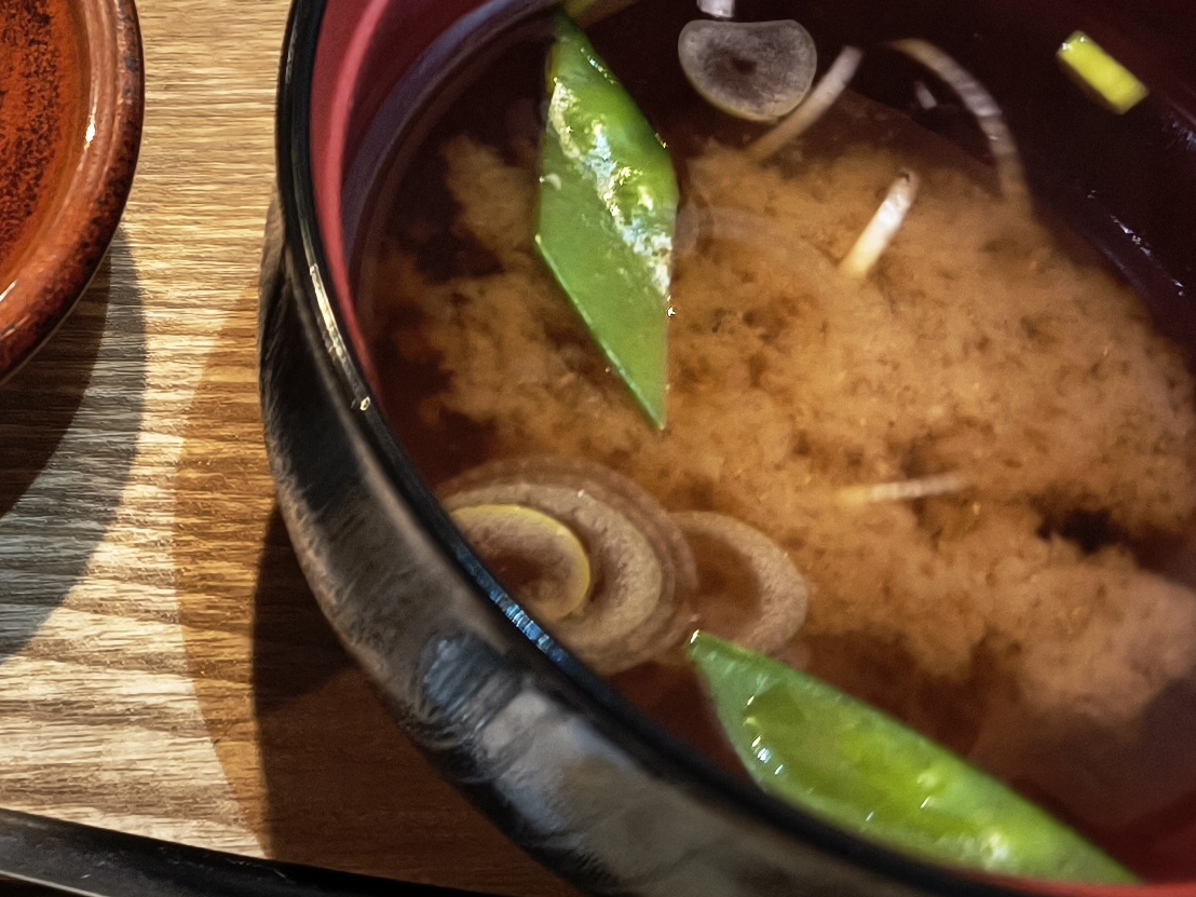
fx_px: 2937
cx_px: -531
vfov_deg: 16.7
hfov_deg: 20.2
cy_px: -167
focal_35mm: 85
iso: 1250
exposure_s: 1/25
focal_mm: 6.45
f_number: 1.62
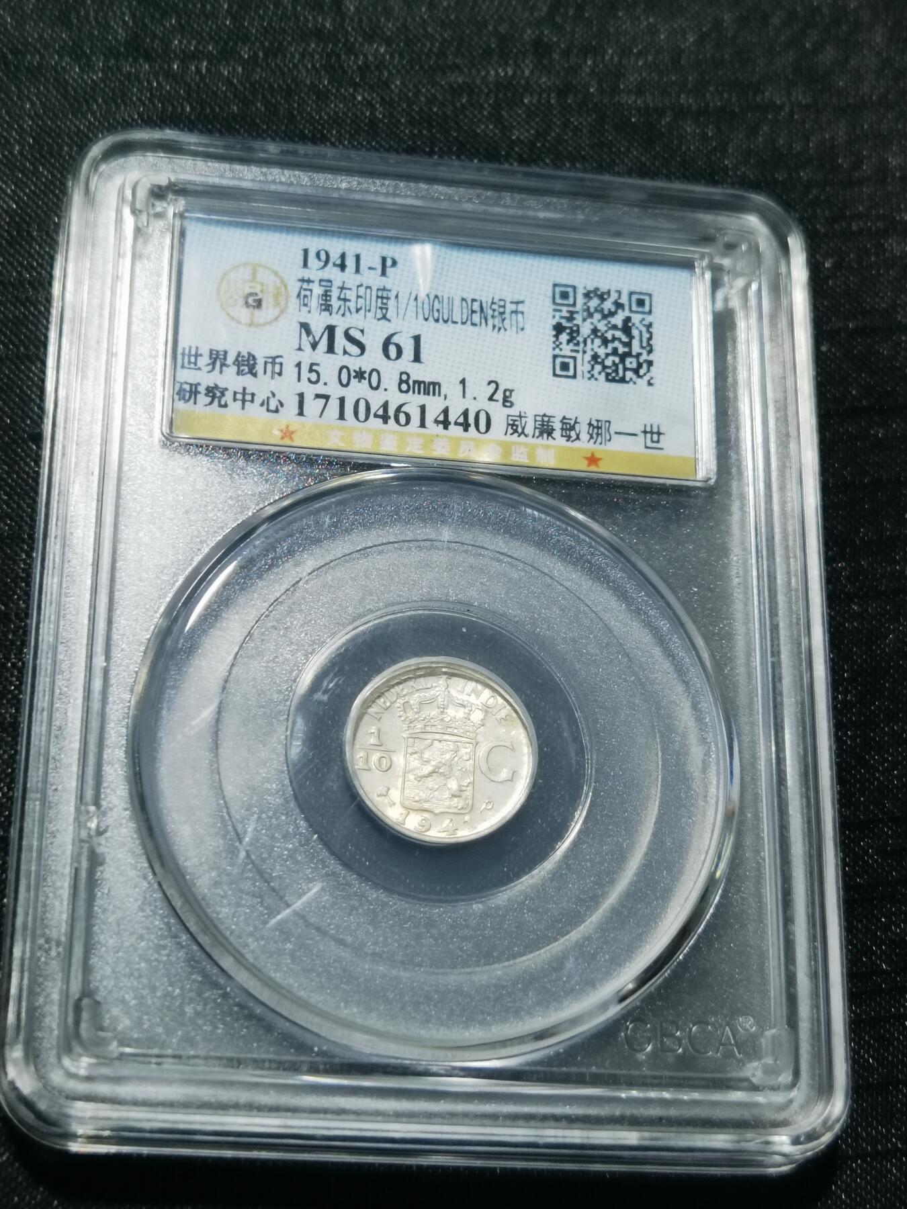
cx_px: 454
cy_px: 604
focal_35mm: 58
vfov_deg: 33.2
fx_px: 2026
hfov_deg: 25.2
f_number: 1.9
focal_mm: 6.67
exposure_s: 1/100
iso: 125
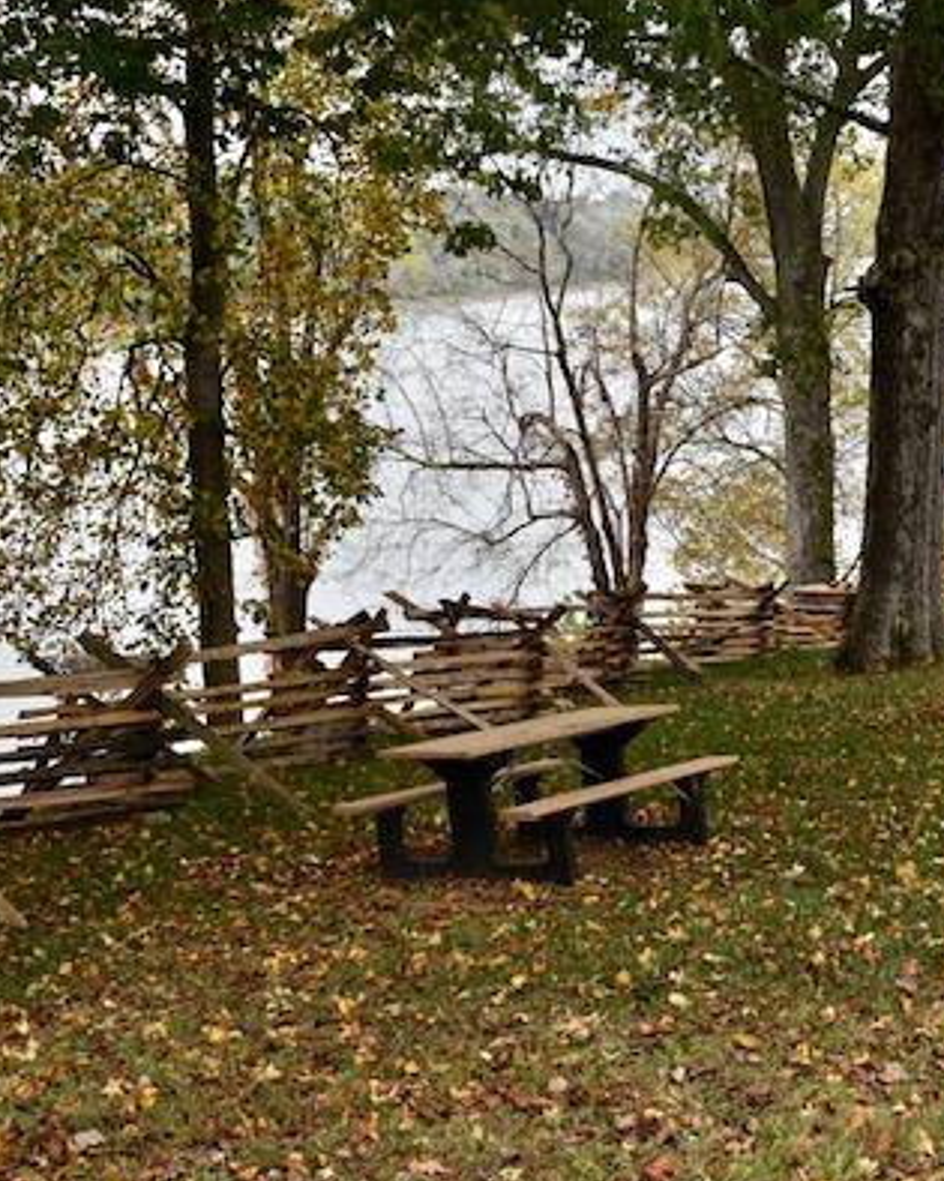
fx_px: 2236
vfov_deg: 29.6
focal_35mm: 64
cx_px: 845
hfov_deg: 23.2
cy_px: 559
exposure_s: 1/200
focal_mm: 28
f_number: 7.1
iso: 400
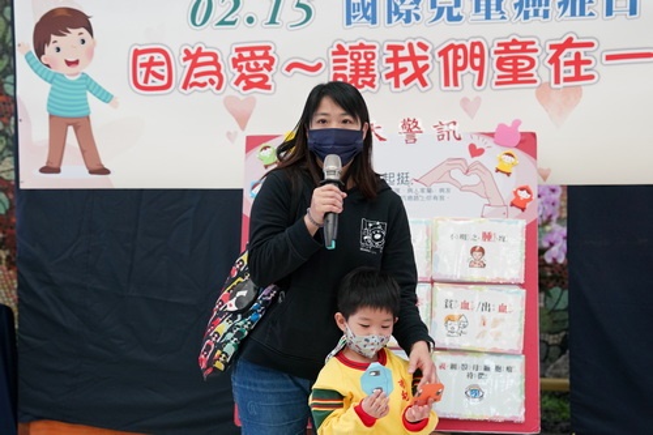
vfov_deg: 25.5
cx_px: 326
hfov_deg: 37.5
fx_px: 961
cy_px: 218
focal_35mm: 53
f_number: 3.2
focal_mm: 53
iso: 2000
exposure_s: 1/160
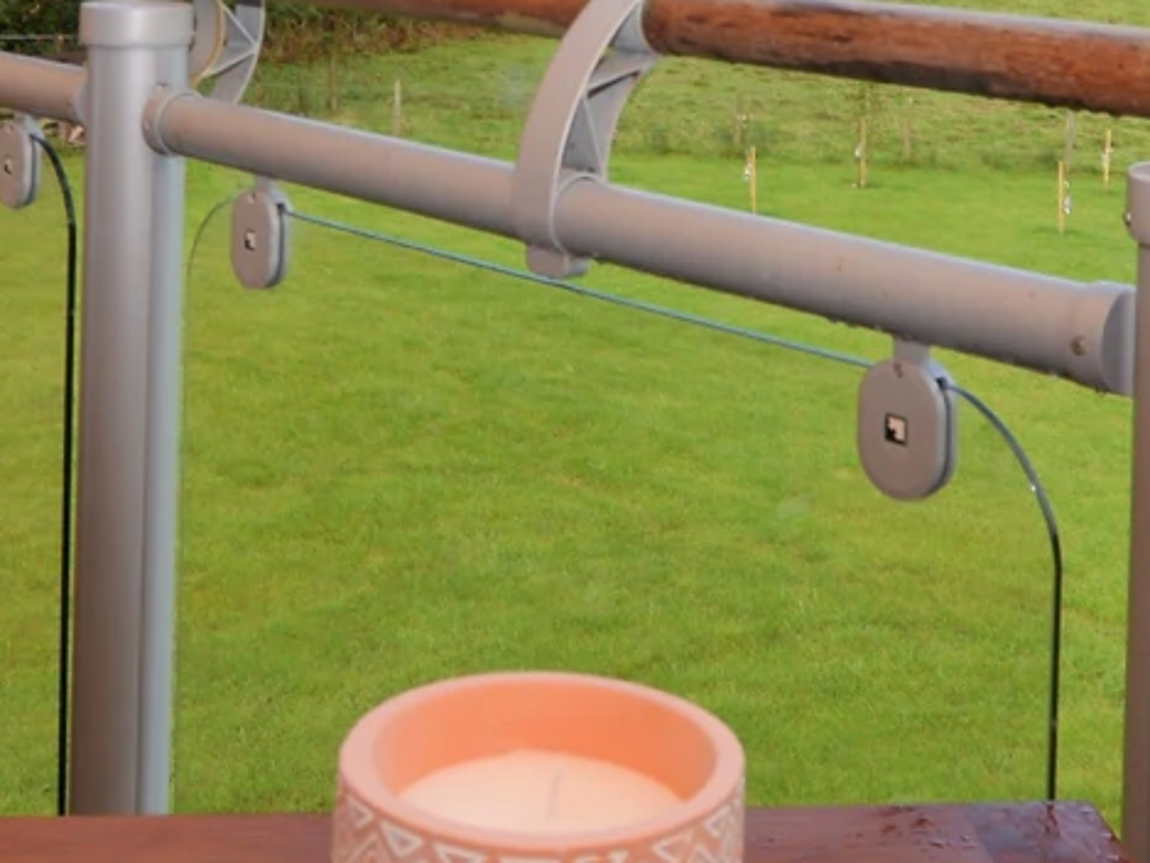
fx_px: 1961
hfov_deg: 32.7
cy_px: -172
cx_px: 552
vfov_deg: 22.8
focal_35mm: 59
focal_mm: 10
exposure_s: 1/160
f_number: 6.3
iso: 100
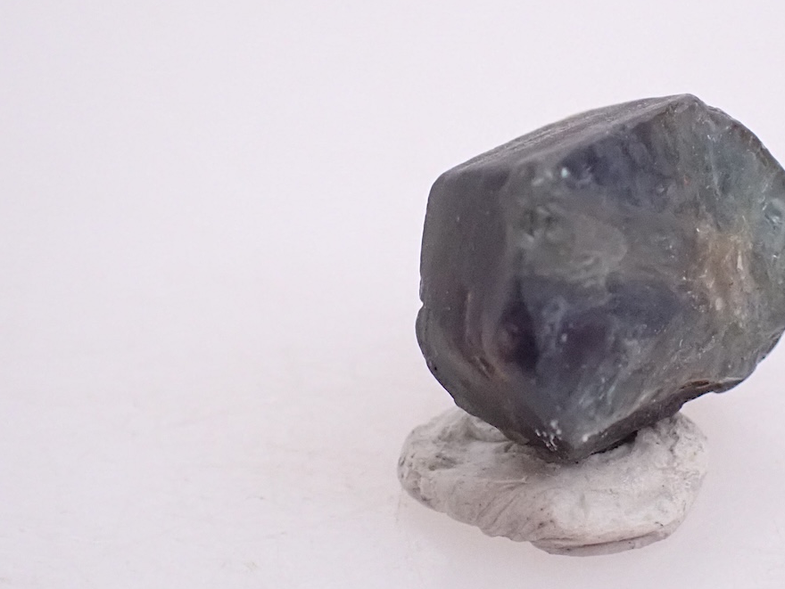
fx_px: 3222
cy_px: 324
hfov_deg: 13.9
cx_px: 528
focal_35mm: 142
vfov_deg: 10.5
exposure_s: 1/100
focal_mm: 18
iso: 1600
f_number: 4.9
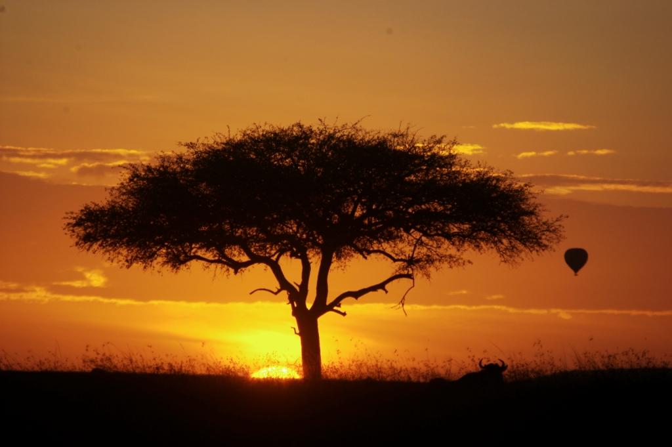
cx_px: 336
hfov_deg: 5.5
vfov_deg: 3.7
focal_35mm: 375
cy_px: 224
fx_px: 6994
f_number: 5.6
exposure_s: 1/250
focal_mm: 250
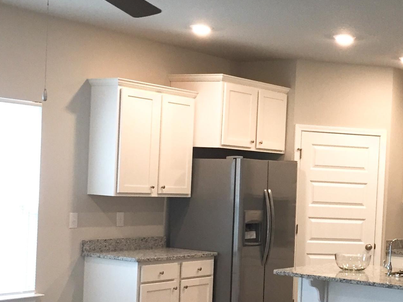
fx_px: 803
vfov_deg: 21.2
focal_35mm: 69
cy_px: 206
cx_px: 338
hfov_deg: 27.4
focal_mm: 4.15
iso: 50
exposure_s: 1/30
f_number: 2.2
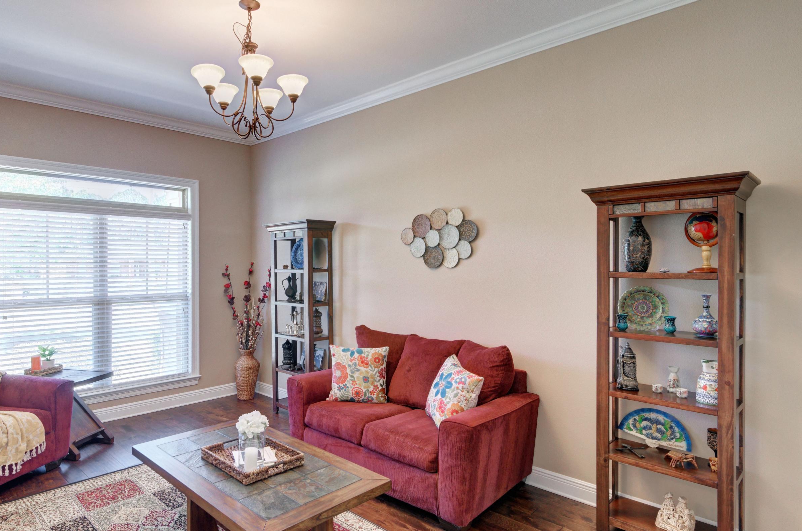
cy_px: 263
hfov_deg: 81.7
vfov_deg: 60.1
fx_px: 458
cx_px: 337
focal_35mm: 21
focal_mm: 11
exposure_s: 1/15
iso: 400
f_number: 9
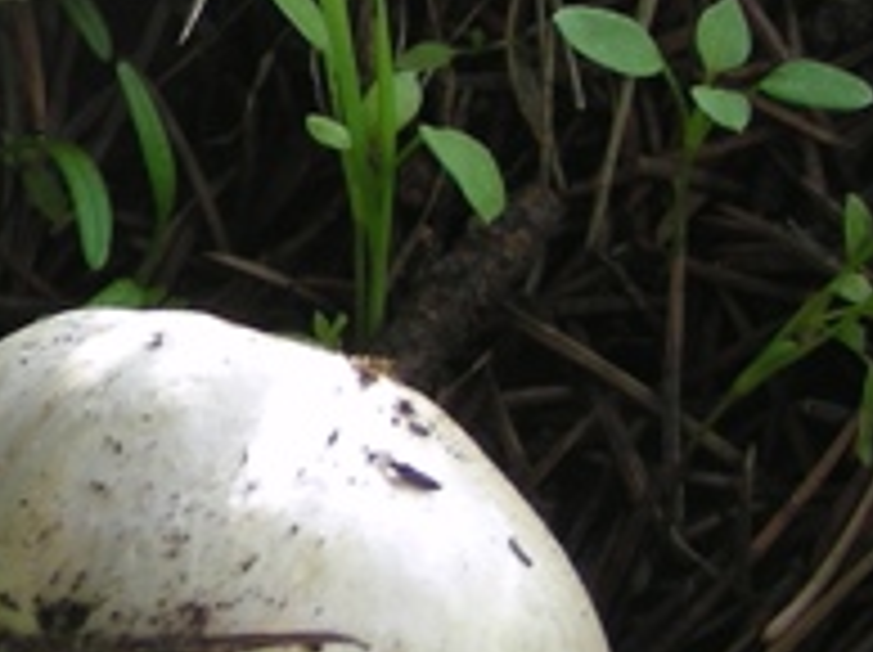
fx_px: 3955
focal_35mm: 157
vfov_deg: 9.4
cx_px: -238
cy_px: -45
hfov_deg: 12.2
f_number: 3.5
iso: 50
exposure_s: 1/113
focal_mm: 6.3
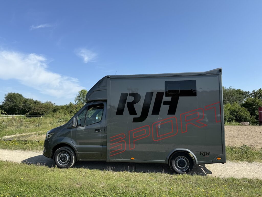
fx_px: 182
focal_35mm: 24
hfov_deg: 71.6
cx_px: 131
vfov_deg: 56.8
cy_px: 98
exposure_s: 1/3802
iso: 80
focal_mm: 6.76
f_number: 1.78
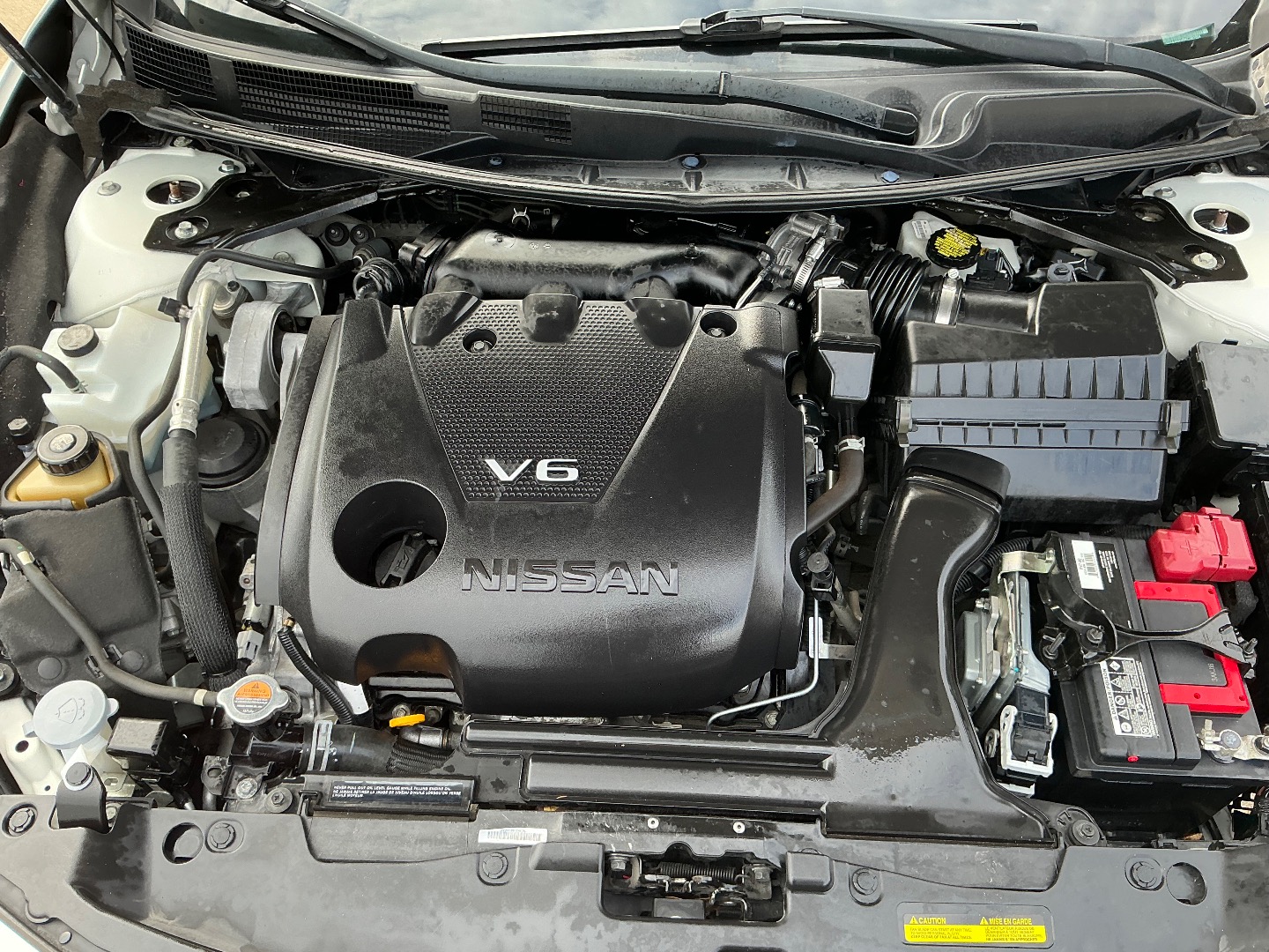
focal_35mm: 28
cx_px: 634
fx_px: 1026
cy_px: 476
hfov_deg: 63.4
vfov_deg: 49.7
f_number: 1.8
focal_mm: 3
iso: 50
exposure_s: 1/122
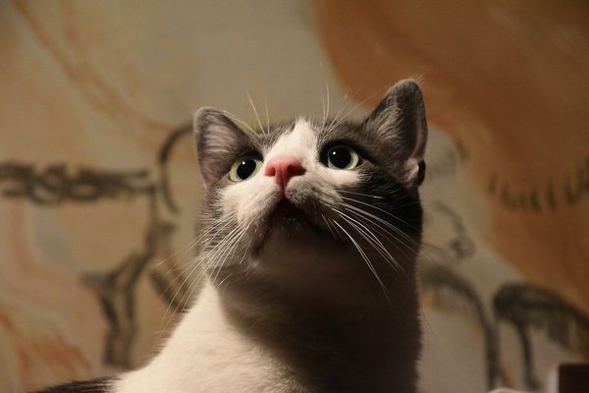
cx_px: 294
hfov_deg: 15.9
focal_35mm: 129
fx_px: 2110
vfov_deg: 10.6
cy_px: 196
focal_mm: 86
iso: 4000
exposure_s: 1/60
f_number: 5.6
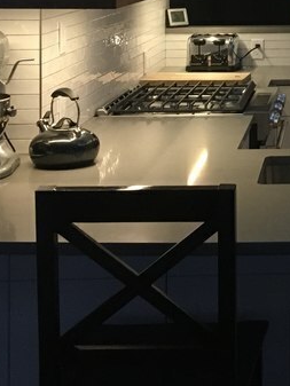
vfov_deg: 21.2
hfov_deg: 15.8
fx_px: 982
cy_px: -34
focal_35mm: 88
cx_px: 395
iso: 125
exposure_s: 1/30
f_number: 2.2
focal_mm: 4.15
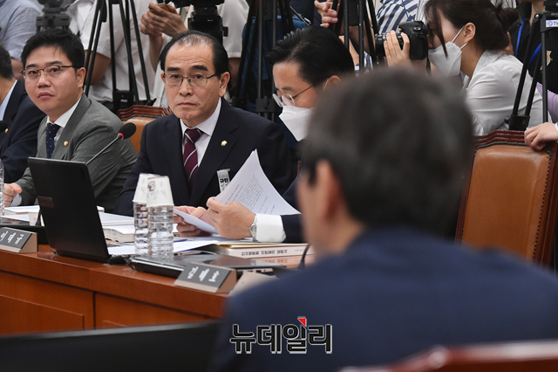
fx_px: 3021
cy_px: 186
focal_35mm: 195
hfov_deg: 10.6
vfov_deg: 7.0
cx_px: 279
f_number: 7.1
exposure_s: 1/250
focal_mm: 195
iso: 4000
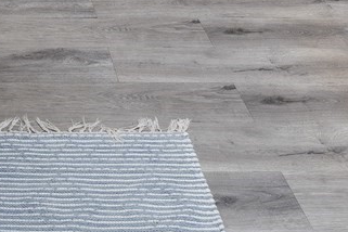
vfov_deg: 11.3
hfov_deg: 23.1
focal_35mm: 83
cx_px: -33
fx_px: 802
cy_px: -434
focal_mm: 13
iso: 320
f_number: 8
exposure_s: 1/2
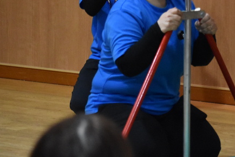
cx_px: 256
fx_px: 2031
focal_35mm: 311
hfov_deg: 6.6
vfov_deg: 4.4
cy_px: -12
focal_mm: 90
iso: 4000
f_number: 4.8
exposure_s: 1/250
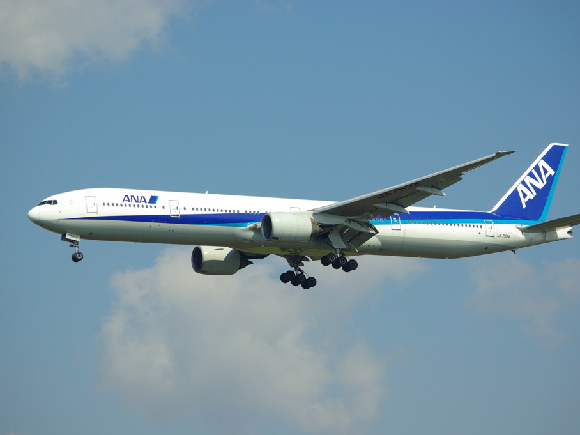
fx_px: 3410
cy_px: 218
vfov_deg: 7.3
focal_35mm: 204
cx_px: 303
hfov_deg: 9.7
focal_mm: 125
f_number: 6.3
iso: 100
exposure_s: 1/640
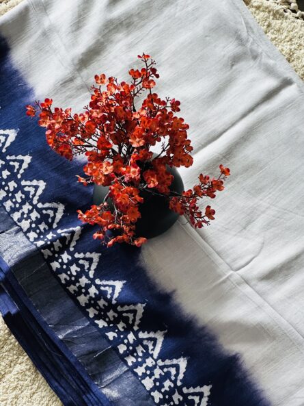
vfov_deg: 25.3
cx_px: 152
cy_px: 203
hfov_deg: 19.1
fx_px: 901
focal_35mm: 77
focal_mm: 9
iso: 320
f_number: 2.8
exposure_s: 1/60
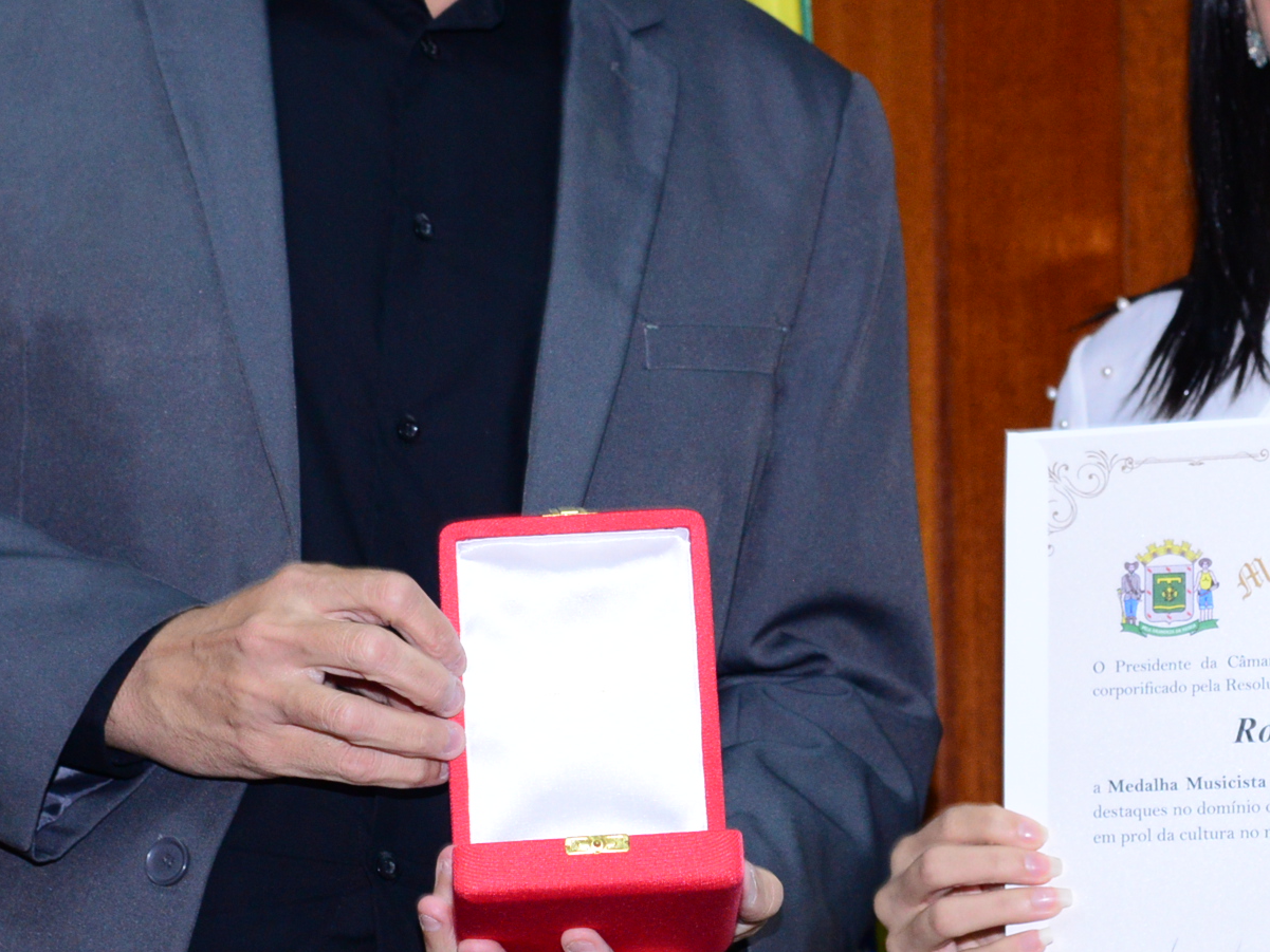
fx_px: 5834
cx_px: 823
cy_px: 249
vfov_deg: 9.3
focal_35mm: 159
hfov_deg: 12.4
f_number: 4.5
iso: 2000
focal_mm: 66
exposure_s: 1/125
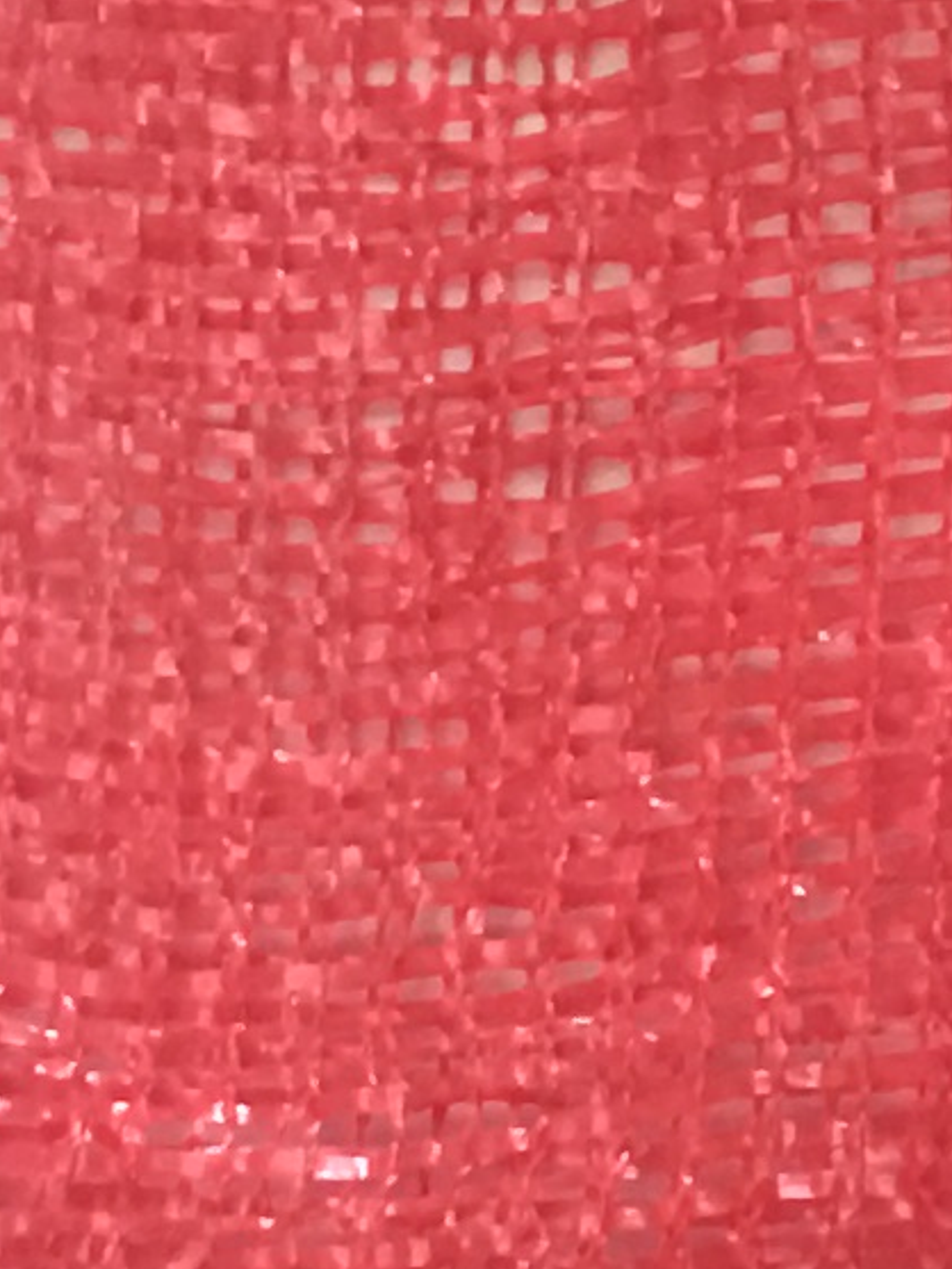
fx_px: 7698
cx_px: 2439
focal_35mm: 210
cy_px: 1978
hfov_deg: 6.6
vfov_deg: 9.1
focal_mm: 4.15
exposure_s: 1/17
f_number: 2.2
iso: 80
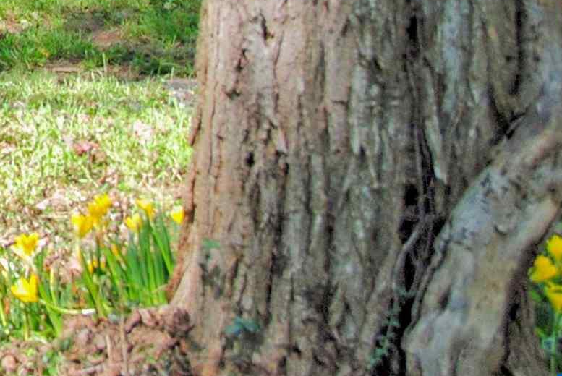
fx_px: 2688
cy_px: -331
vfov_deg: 7.7
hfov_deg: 11.1
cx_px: -474
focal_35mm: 172
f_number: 8
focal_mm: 29
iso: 200
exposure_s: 1/60
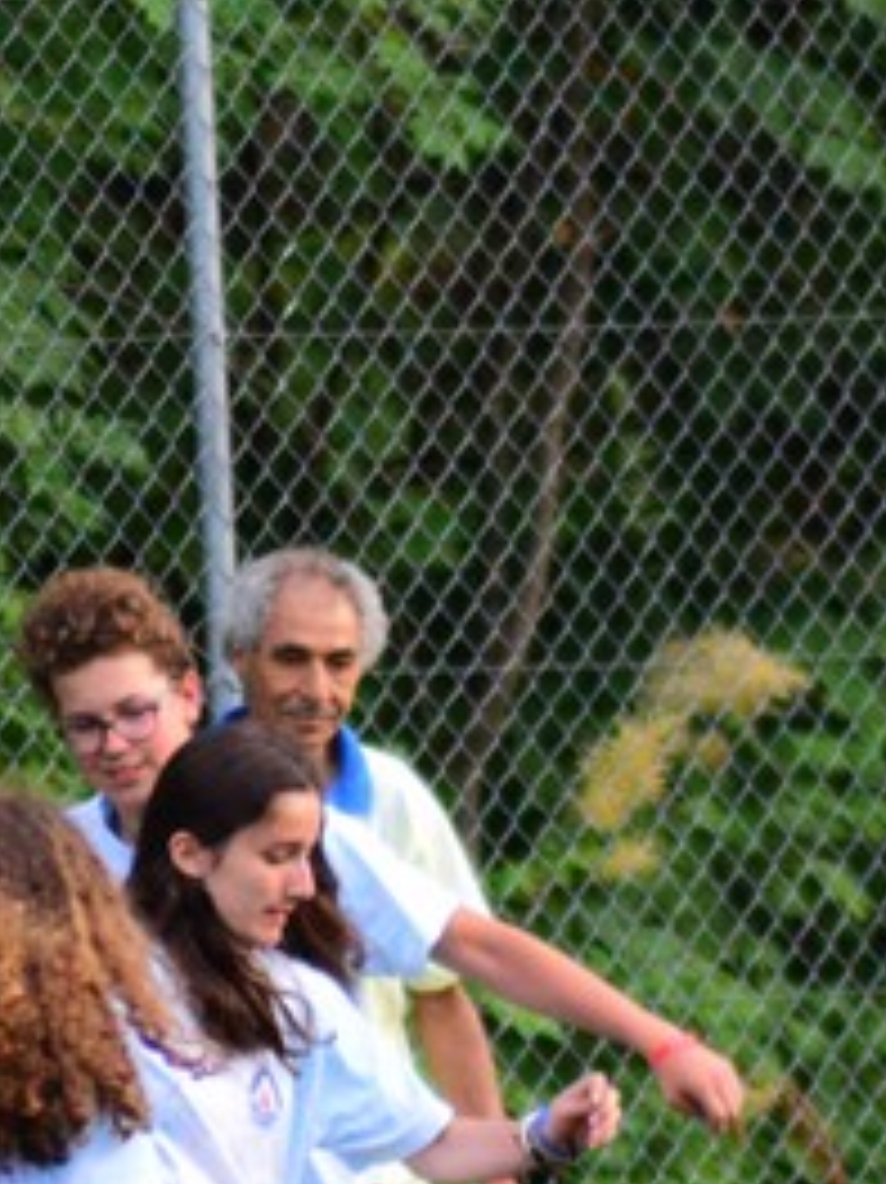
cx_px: 1259
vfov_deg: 2.1
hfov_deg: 1.6
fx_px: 32583
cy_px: 1173
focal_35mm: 954
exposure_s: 1/320
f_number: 4.5
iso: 3200
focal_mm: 170
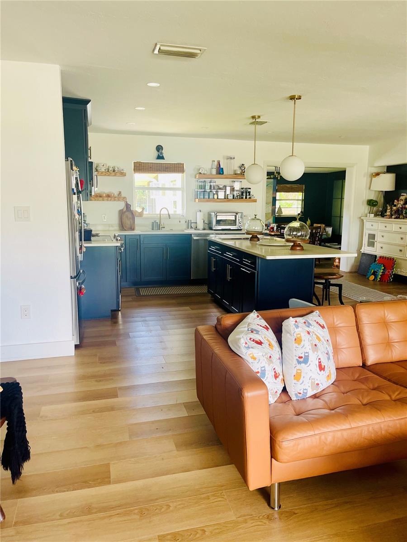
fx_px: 392
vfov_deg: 69.4
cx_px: 204
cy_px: 271
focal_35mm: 25
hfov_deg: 54.9
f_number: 1.6
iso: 125
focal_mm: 5.1
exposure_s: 1/106
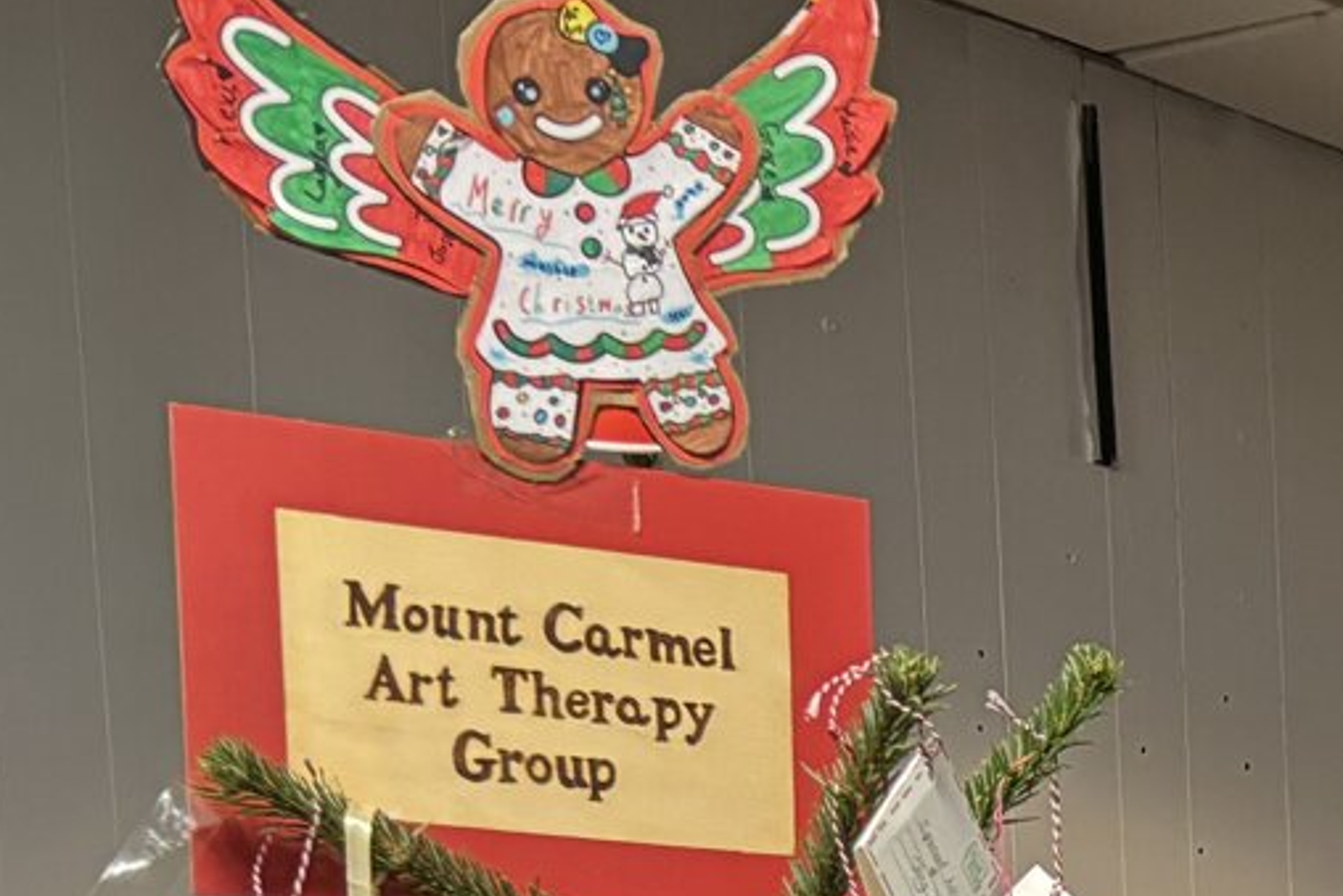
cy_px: 1898
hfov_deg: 16.1
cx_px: 2356
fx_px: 4067
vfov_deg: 11.2
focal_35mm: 109
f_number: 1.6
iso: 250
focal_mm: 5.96
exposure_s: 1/50
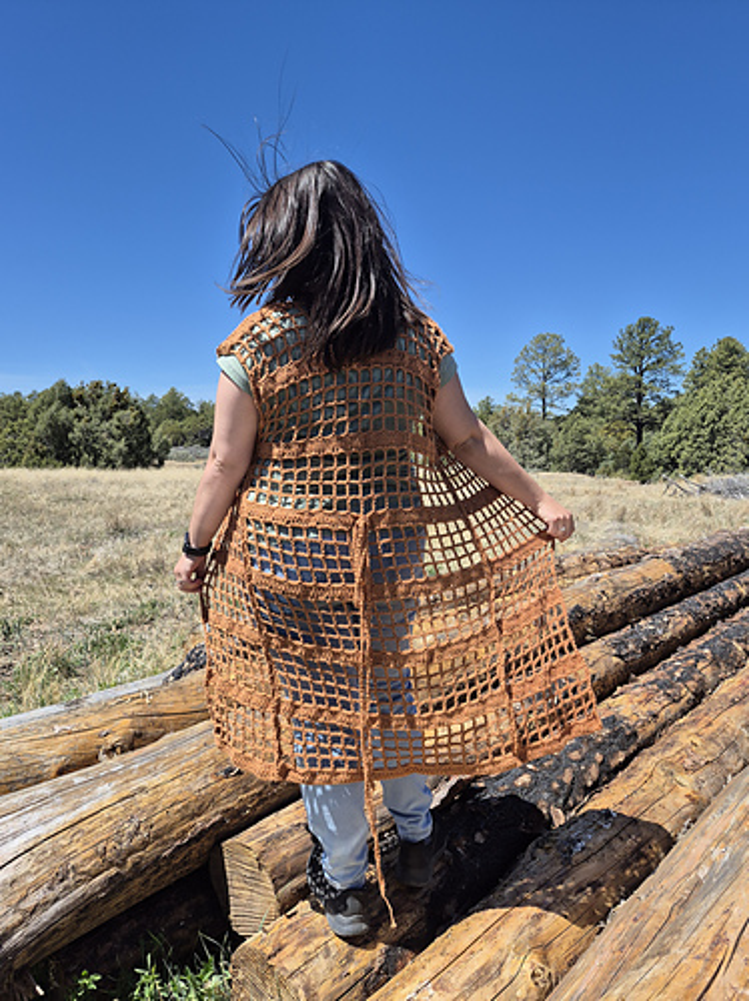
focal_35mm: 23
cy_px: 500
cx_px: 374
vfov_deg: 74.0
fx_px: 665
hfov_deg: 58.8
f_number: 1.8
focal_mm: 5.4
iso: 25
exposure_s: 1/1448
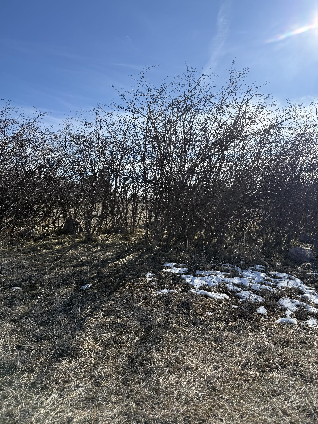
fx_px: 294
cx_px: 159
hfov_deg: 56.8
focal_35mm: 24
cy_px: 212
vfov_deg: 71.6
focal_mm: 6.76
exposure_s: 1/4405
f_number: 1.78
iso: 80
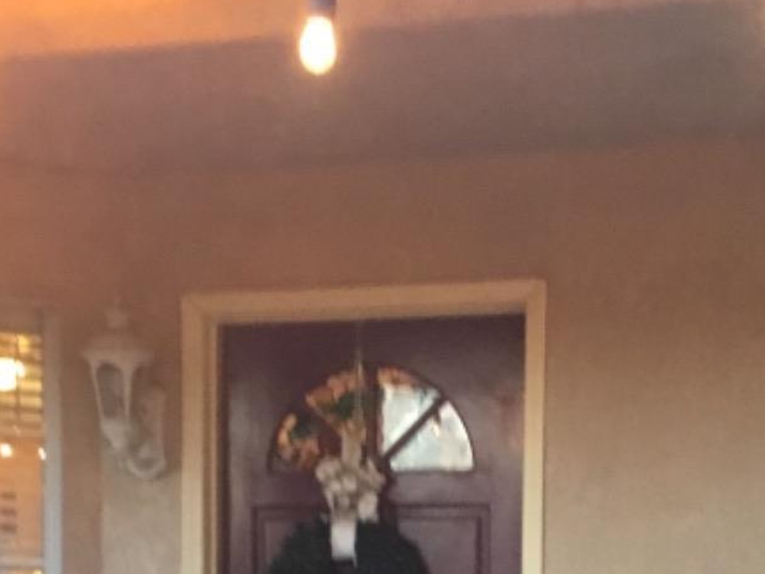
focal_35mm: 75
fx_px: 1657
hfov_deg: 26.0
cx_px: 427
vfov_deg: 18.6
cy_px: 680
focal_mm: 3.3
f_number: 2.4
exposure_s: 1/30
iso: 200
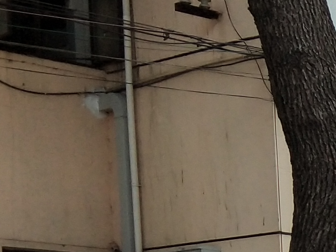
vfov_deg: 8.6
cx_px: 782
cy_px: 570
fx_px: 1554
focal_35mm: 160
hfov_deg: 10.7
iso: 50
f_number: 2.2
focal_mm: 3.69
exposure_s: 1/192
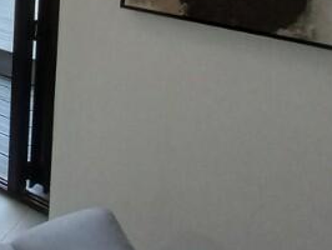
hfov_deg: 27.7
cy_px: -59
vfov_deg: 25.7
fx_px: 480
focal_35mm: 50
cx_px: -152
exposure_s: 1/100
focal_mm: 1.13
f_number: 2.2
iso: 80
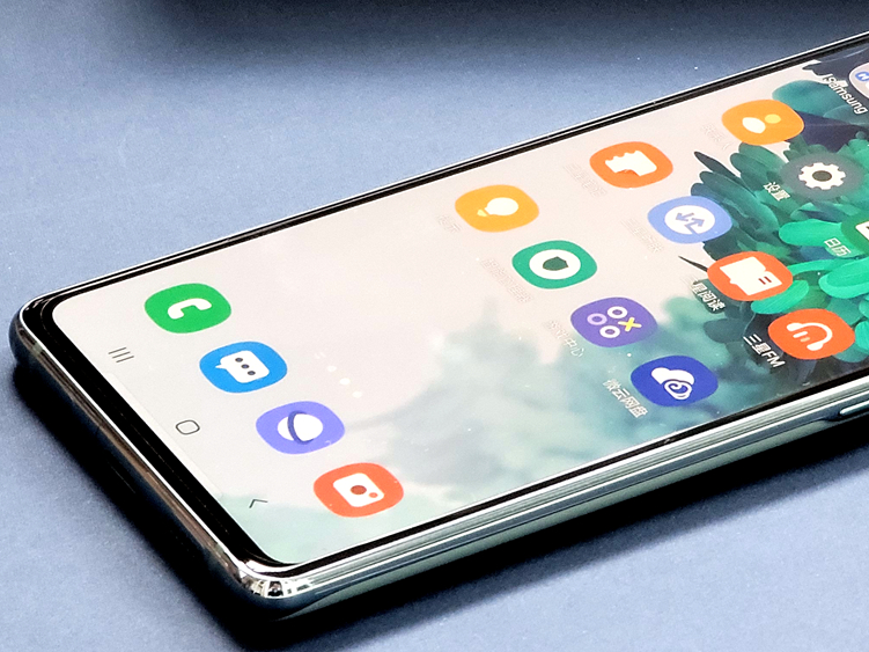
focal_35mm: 243
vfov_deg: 6.1
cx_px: 641
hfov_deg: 8.1
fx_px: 6099
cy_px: 252
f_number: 3
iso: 640
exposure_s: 1/50
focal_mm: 14.2
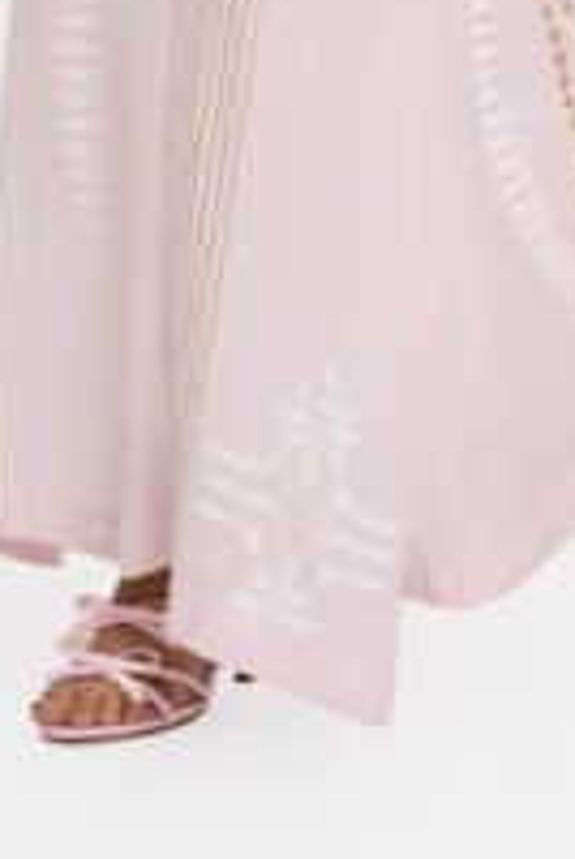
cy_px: -397
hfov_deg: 7.3
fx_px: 4536
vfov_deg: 10.5
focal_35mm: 190
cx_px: 356
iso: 500
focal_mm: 59
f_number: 2.8
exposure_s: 1/500
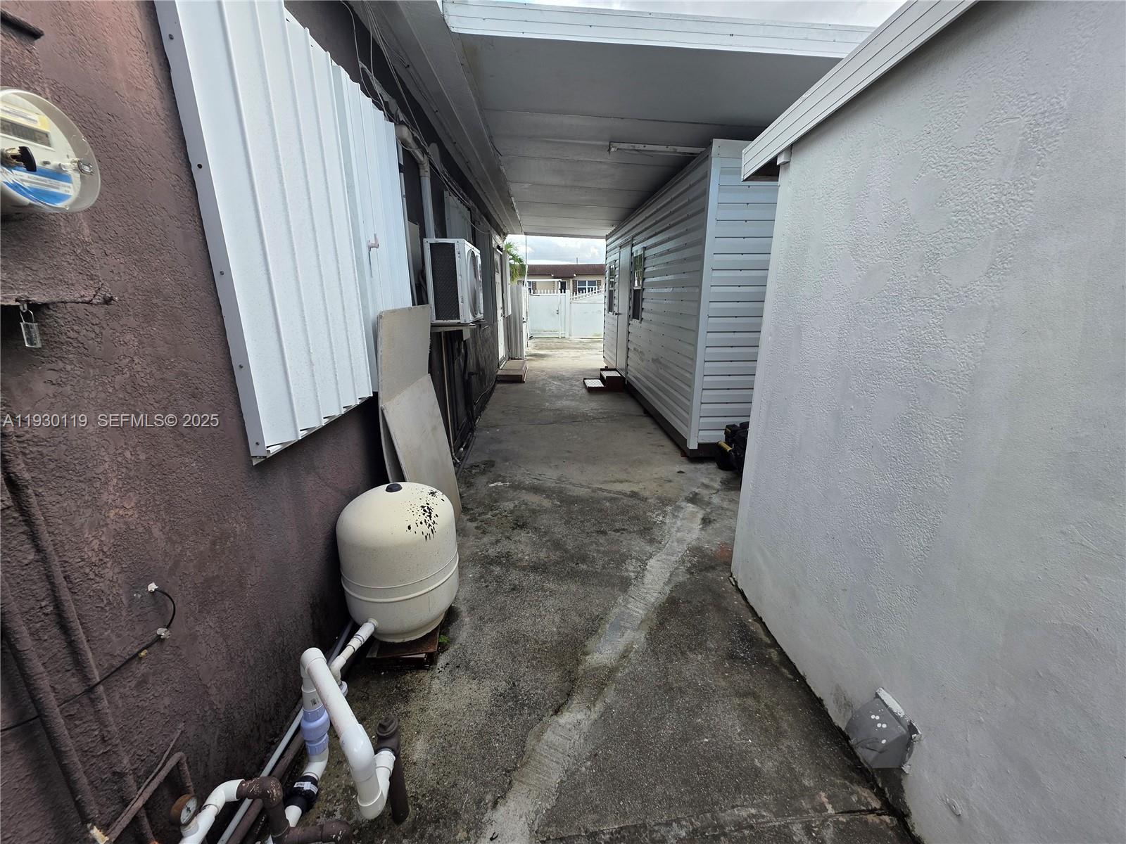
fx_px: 423
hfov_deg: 106.2
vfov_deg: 89.9
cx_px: 563
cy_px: 422
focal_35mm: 13
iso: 40
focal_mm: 2.2
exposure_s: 1/391
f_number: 1.9
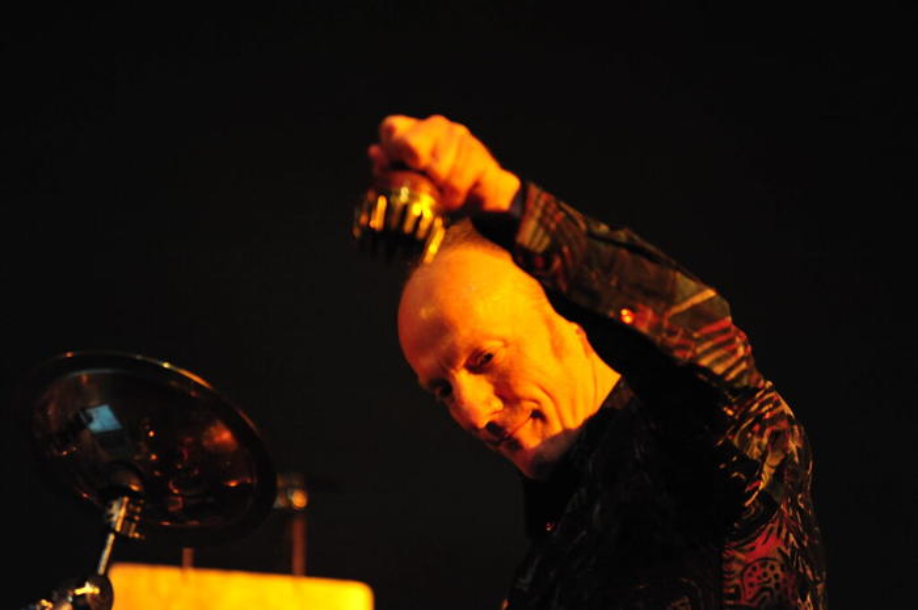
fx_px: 5094
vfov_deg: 6.9
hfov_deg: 10.3
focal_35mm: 200
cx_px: 459
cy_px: 305
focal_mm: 200
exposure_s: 1/320
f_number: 2.8
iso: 6400
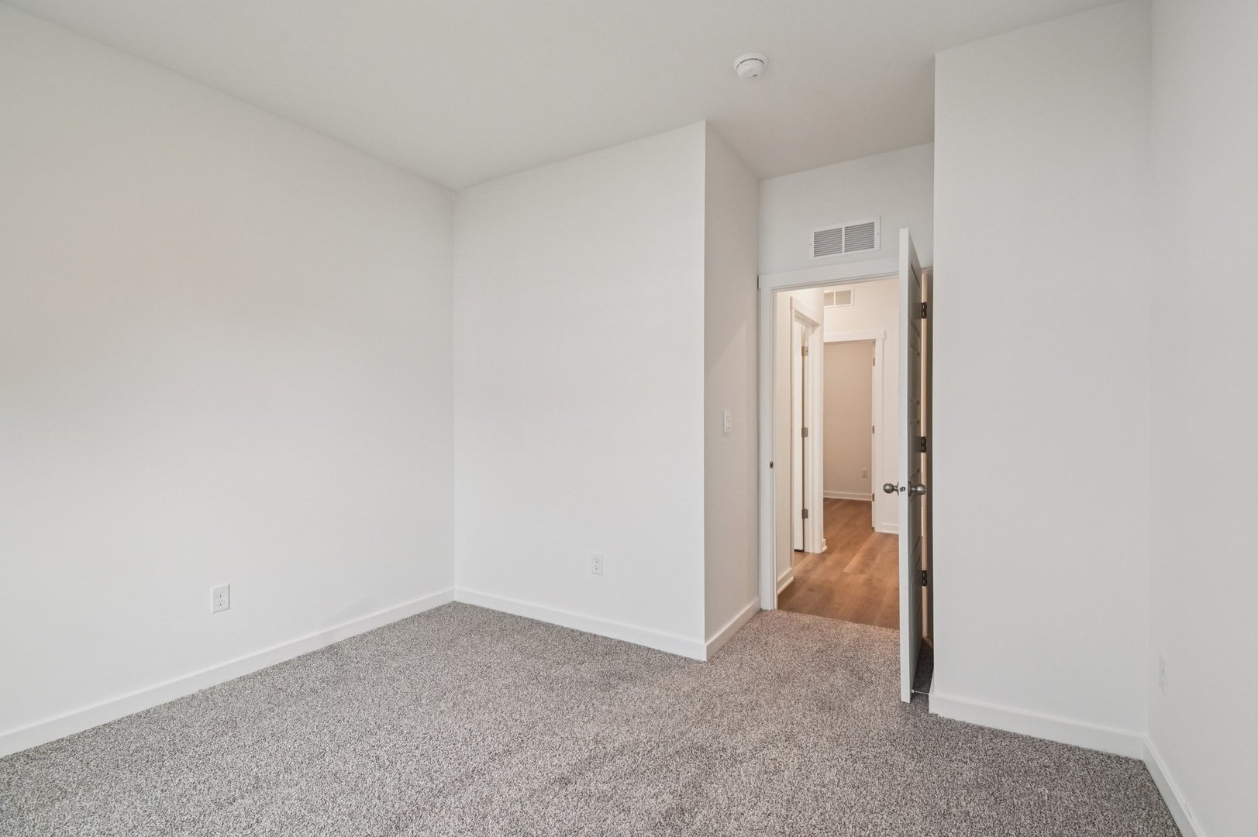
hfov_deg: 100.4
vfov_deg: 77.3
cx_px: 629
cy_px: 418
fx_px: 524
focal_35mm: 15
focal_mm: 10
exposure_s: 1/15
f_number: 8
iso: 360
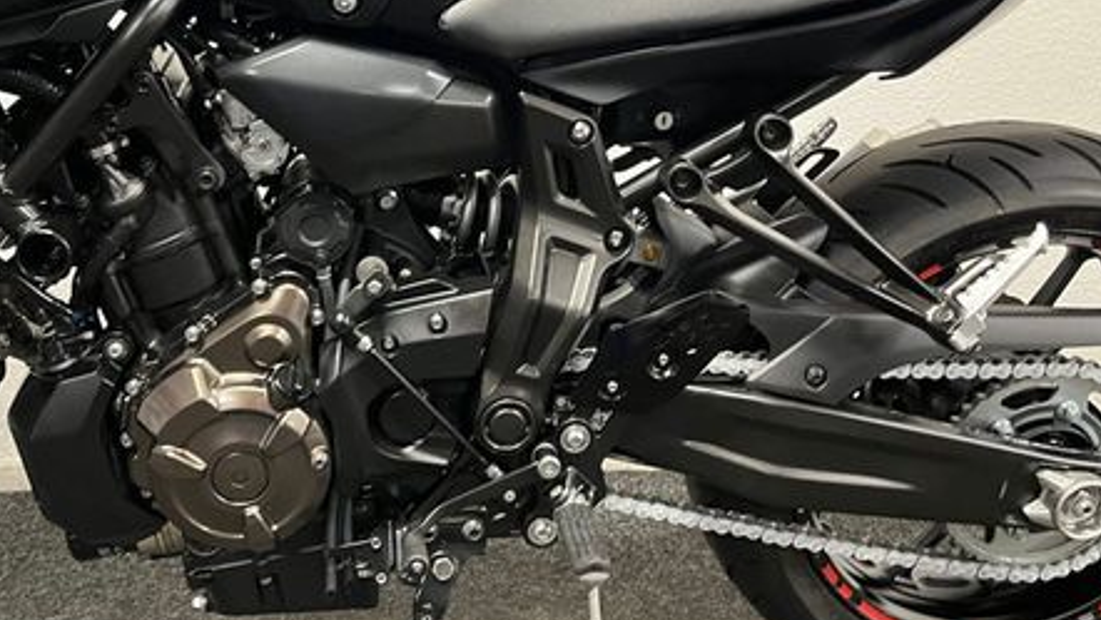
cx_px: 431
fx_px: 1197
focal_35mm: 41
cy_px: 179
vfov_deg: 28.7
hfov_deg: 49.0
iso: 400
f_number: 1.6
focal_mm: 5.1
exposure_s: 1/33
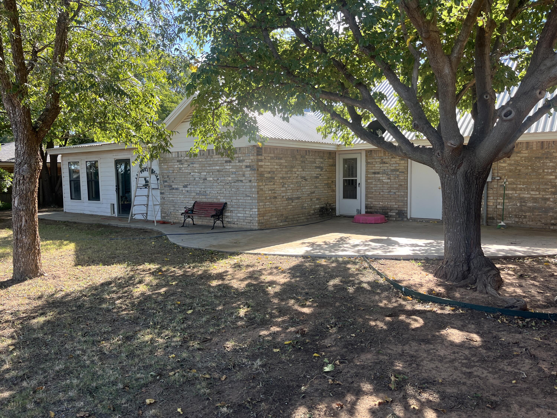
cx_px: 278
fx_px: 418
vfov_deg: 53.1
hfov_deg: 67.3
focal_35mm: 26
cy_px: 209
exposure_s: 1/440
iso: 50
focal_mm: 5.1
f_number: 1.6
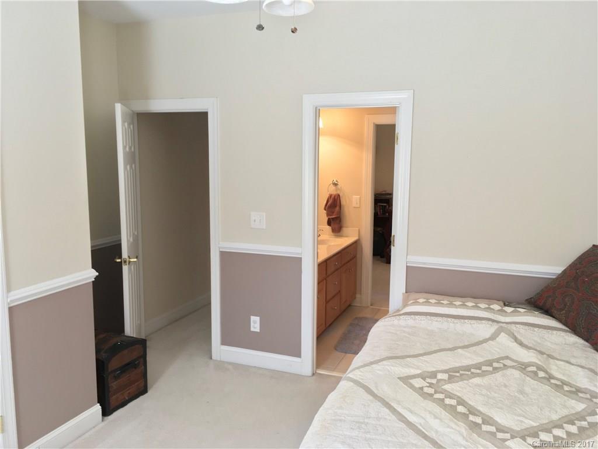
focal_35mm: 29
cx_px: 299
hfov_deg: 61.7
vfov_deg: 48.2
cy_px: 224
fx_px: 501
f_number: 2.2
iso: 50
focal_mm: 4.15
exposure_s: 1/30
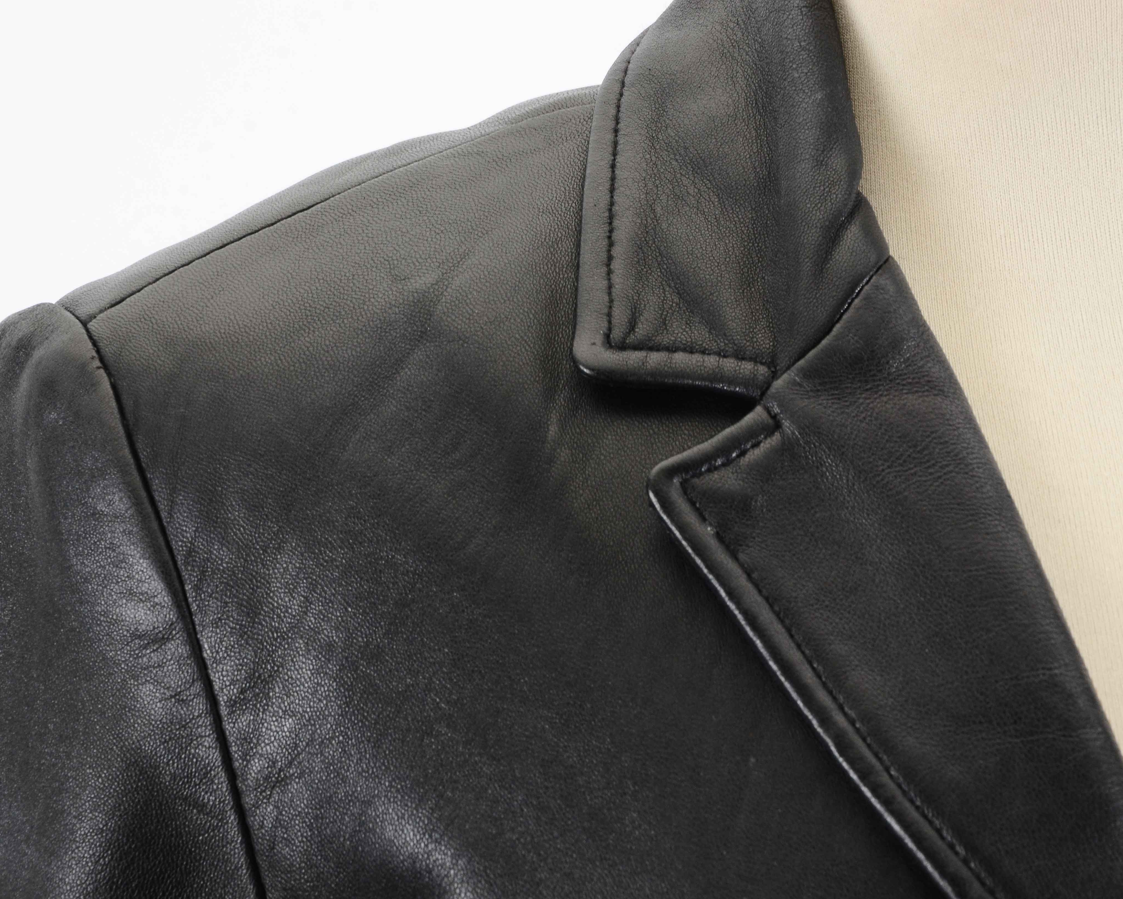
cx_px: 608
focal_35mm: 179
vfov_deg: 8.7
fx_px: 5935
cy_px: 450
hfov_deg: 10.8
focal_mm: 105
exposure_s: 1/60
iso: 400
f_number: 13
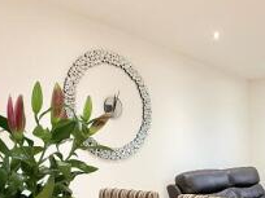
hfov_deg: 46.1
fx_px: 306
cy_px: 173
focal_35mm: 40
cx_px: 177
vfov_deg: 34.3
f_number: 2.2
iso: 250
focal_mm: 2.22
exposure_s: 1/50
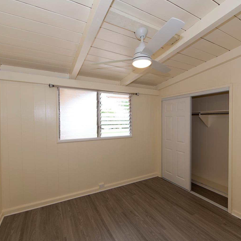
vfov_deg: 87.4
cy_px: 118
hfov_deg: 87.4
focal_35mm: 16
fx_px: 126
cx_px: 116
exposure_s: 1/80
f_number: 4.5
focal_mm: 8
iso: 140
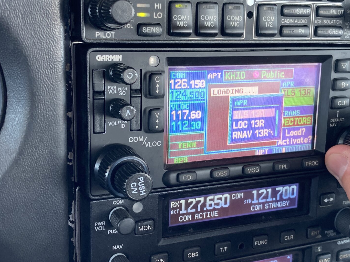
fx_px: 505
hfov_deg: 38.1
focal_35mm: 50
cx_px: 197
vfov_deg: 29.1
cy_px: 123
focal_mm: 3.99
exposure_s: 1/85
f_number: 1.8
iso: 80
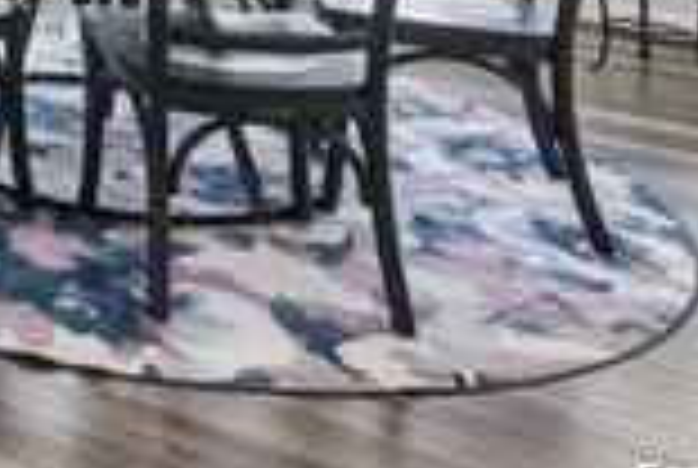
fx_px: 1360
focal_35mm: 70
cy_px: -403
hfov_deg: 21.9
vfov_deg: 16.1
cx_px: -450
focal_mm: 17
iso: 800
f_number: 8
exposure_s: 1/80
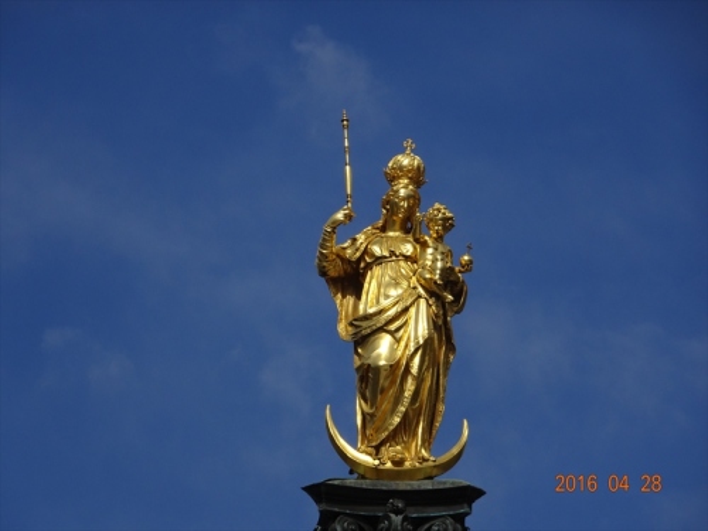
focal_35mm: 239
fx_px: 4888
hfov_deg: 8.3
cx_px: 354
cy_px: 266
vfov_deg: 6.2
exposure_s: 1/1000
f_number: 6.3
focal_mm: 40.86
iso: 80
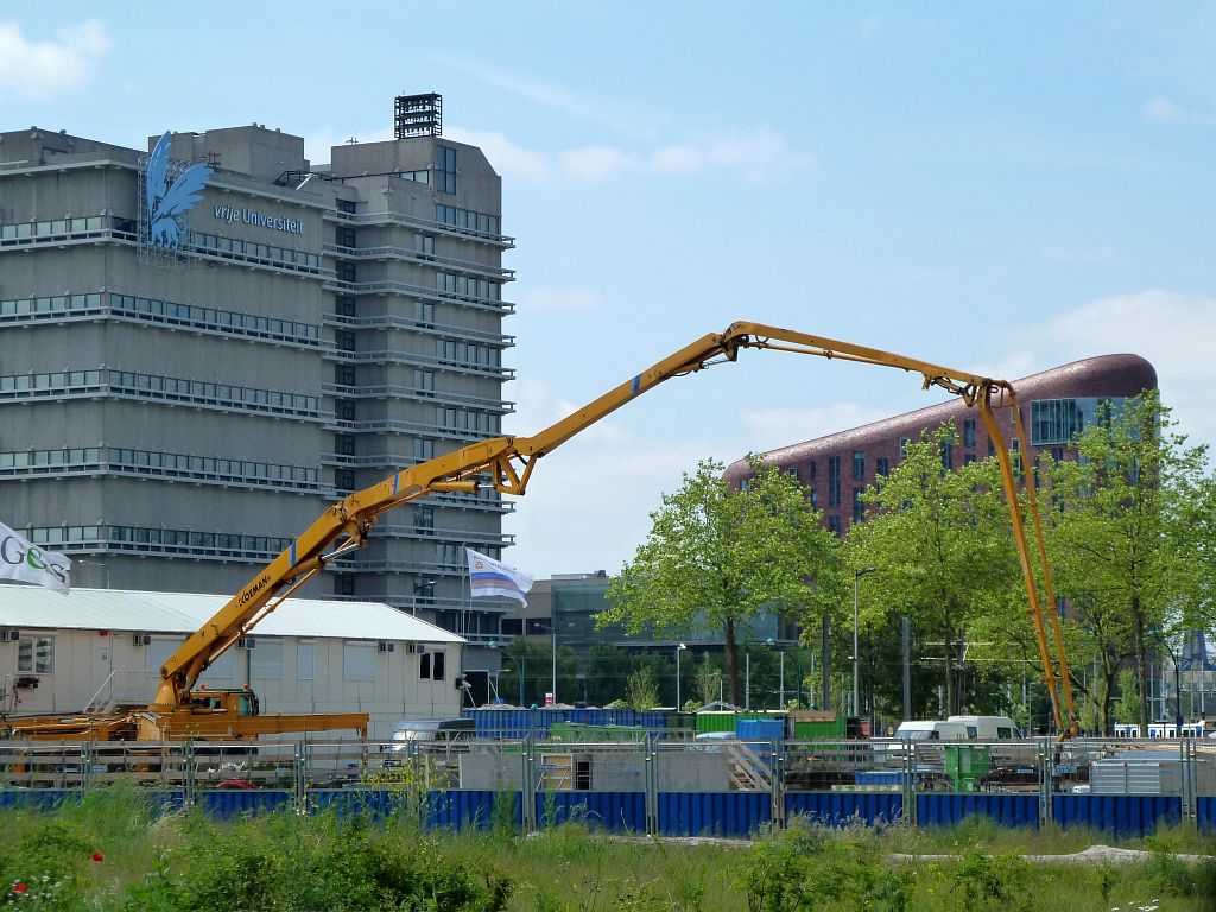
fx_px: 3653
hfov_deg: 18.9
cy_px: 456
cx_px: 608
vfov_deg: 14.2
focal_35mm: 104
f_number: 4.3
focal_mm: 17
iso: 125
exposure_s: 1/500
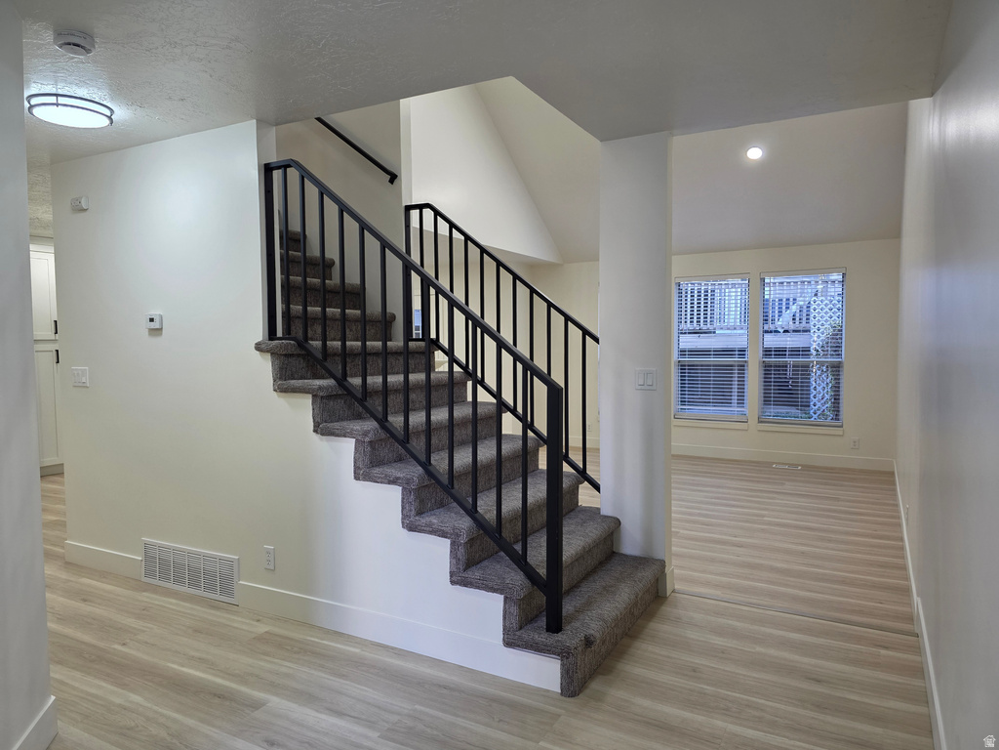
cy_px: 375
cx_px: 500
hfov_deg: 73.9
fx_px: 664
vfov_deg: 58.9
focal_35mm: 23
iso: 160
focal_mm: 6.3
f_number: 1.7
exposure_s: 1/120
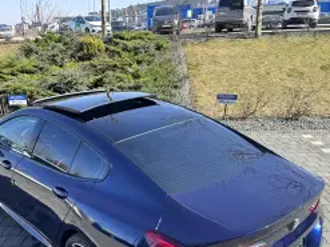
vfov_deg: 39.9
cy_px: 175
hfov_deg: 51.9
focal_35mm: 35
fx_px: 333
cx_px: 118
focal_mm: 6.76
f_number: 1.78
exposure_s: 1/425
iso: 80
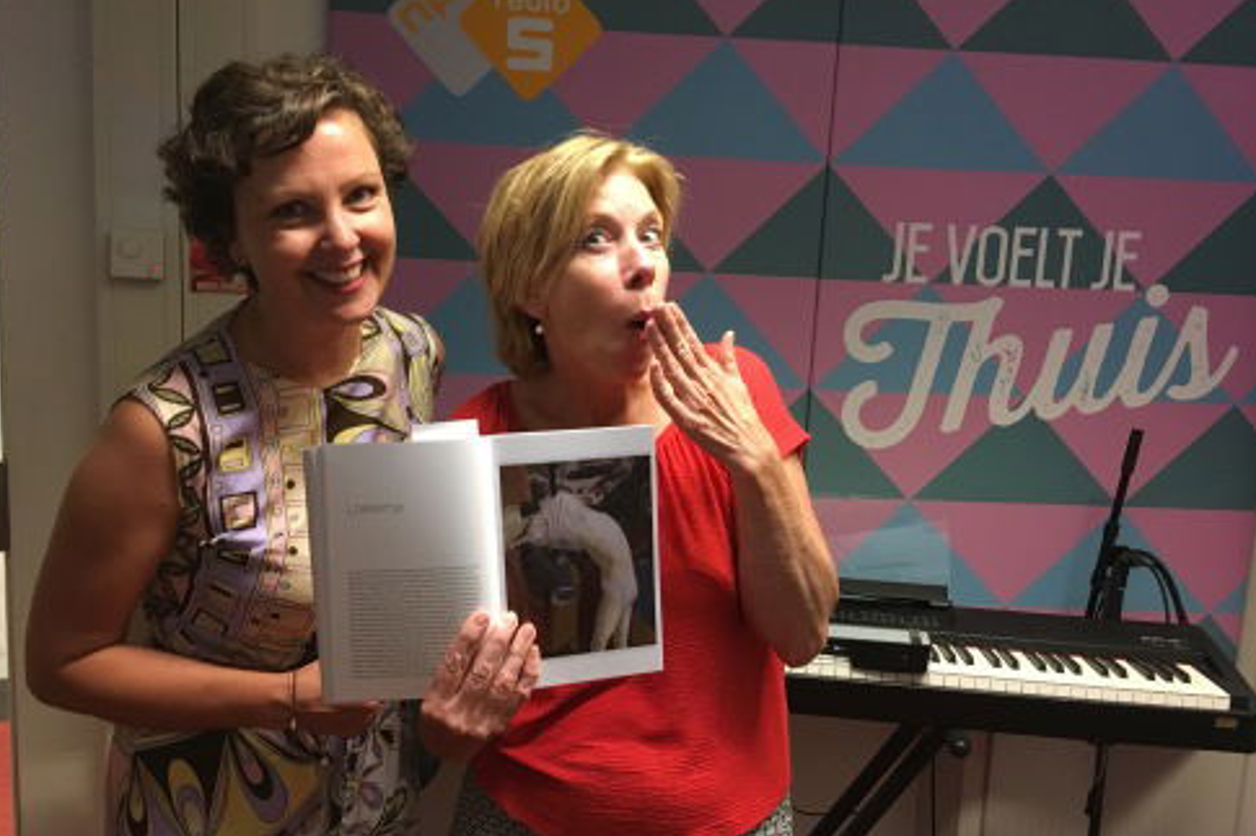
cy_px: 413
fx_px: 1081
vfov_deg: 42.3
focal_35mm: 31
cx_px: 614
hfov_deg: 60.3
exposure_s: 1/25
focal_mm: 4.15
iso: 200
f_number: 2.2
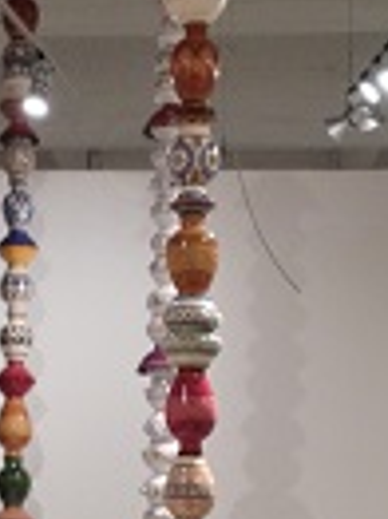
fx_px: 1602
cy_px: 357
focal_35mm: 107
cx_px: 75
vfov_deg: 18.3
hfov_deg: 13.7
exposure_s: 1/20
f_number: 2.4
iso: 160
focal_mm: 4.28
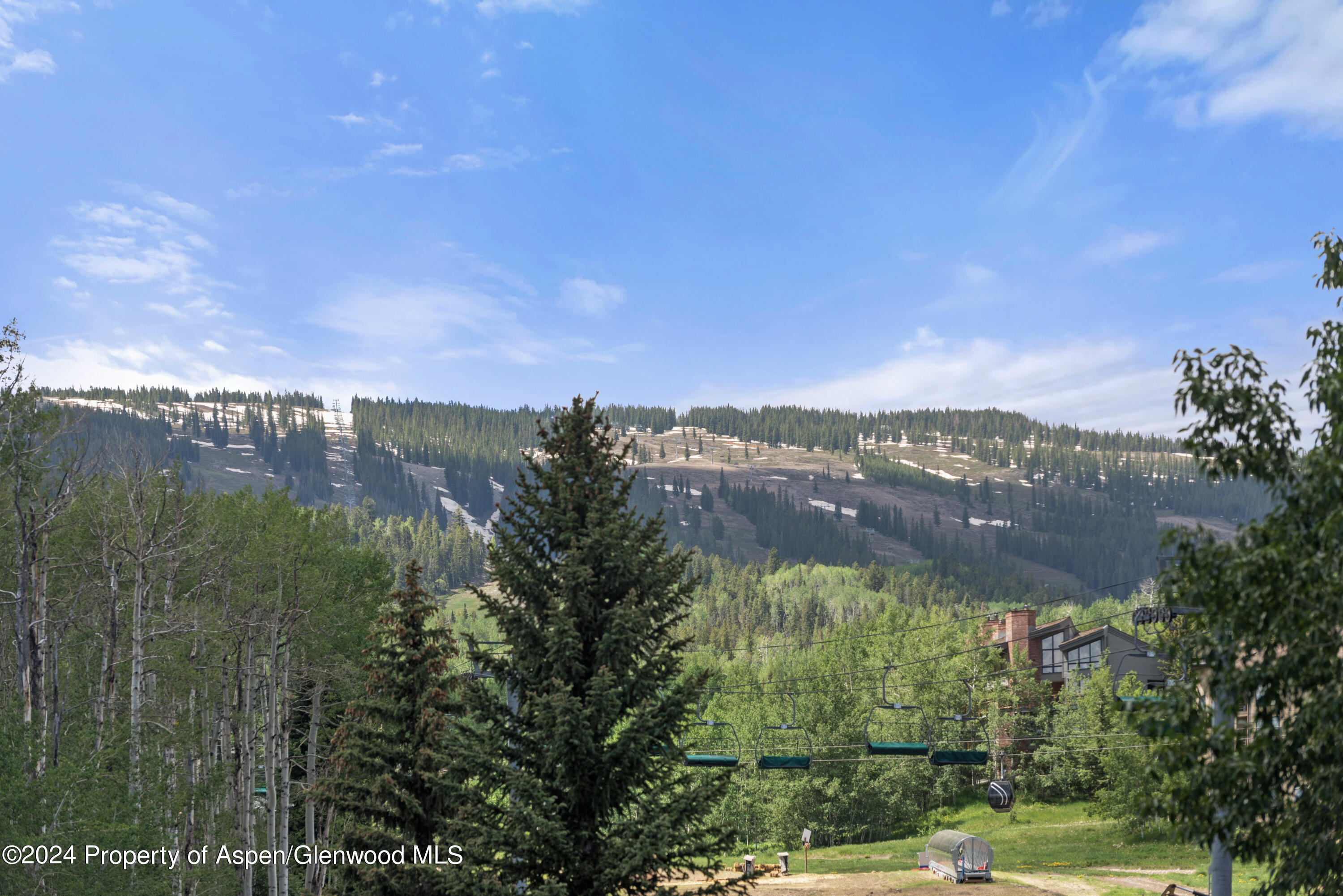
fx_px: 5037
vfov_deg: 10.2
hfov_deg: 15.2
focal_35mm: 135
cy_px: 448
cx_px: 672
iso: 80
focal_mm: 135
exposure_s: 1/250
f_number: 7.1
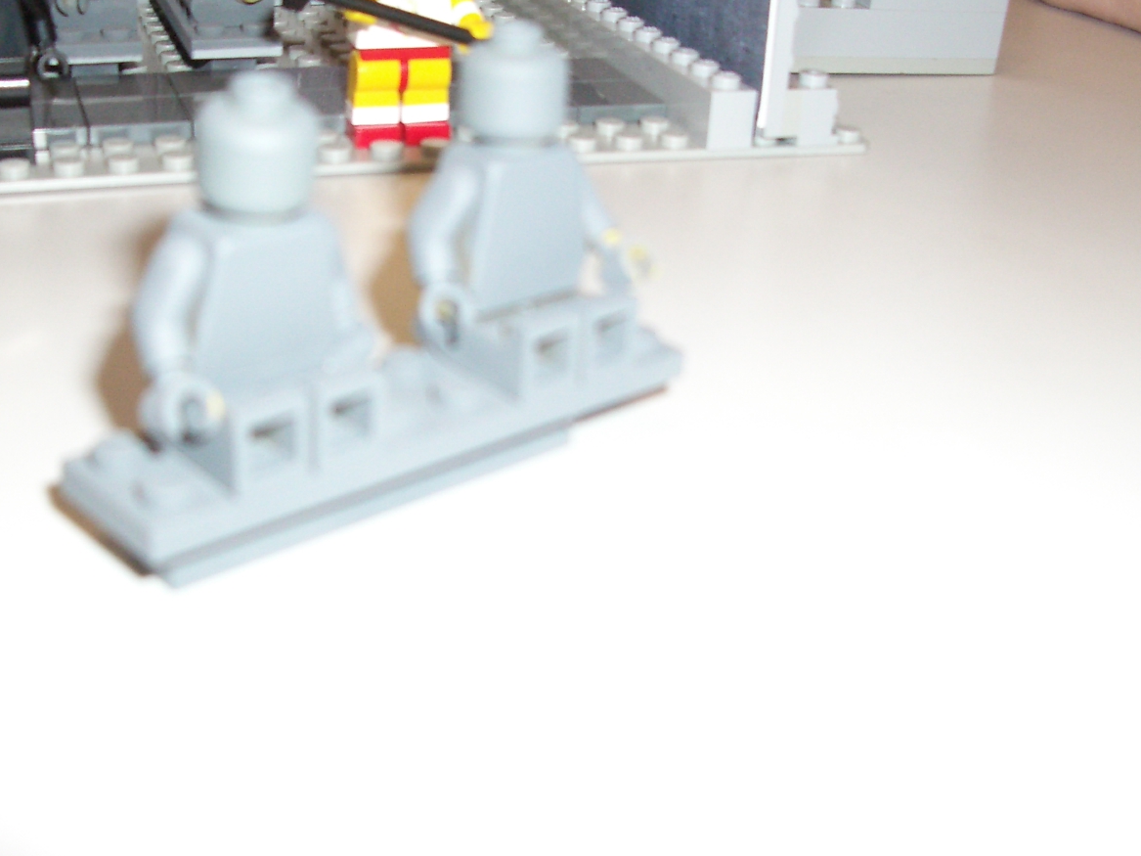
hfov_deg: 39.2
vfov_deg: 30.3
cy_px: 397
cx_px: 390
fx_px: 1582
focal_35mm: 48
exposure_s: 1/60
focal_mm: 5.8
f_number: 2.6
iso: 200
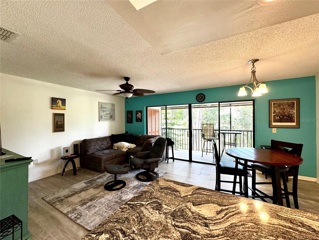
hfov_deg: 102.1
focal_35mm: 14
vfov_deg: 85.7
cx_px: 160
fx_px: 129
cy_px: 120
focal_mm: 2.22
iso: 125
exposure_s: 1/120
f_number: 2.2
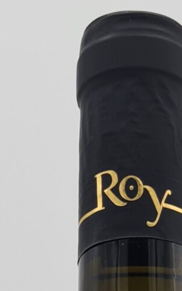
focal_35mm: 144
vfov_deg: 12.0
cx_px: 145
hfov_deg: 9.1
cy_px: 676
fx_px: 1143
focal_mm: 5.4
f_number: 1.8
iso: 50
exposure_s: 1/170
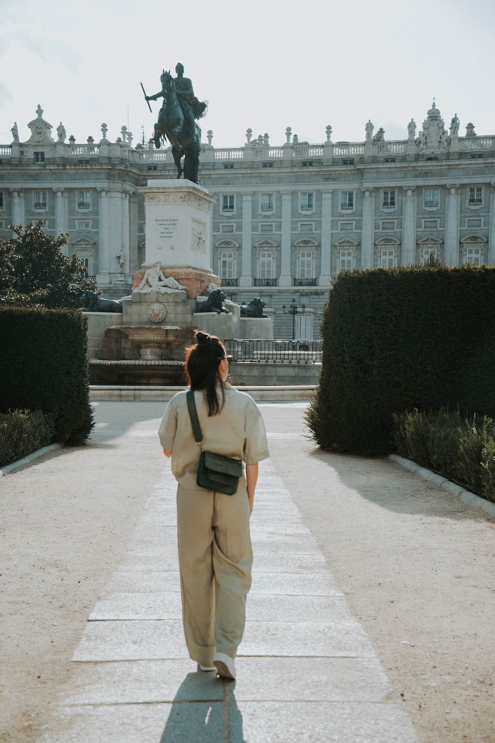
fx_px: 1176
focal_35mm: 57
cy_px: 372
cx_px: 248
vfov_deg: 35.1
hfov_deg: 23.8
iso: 100
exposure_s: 1/400
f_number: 6.3
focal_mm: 57
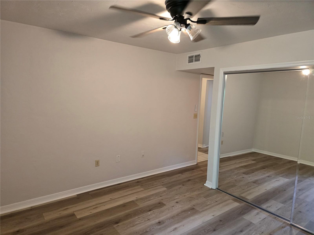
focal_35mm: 23
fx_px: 209
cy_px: 118
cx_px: 157
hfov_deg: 73.9
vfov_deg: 58.9
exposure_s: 1/120
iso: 640
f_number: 1.7
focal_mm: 6.3
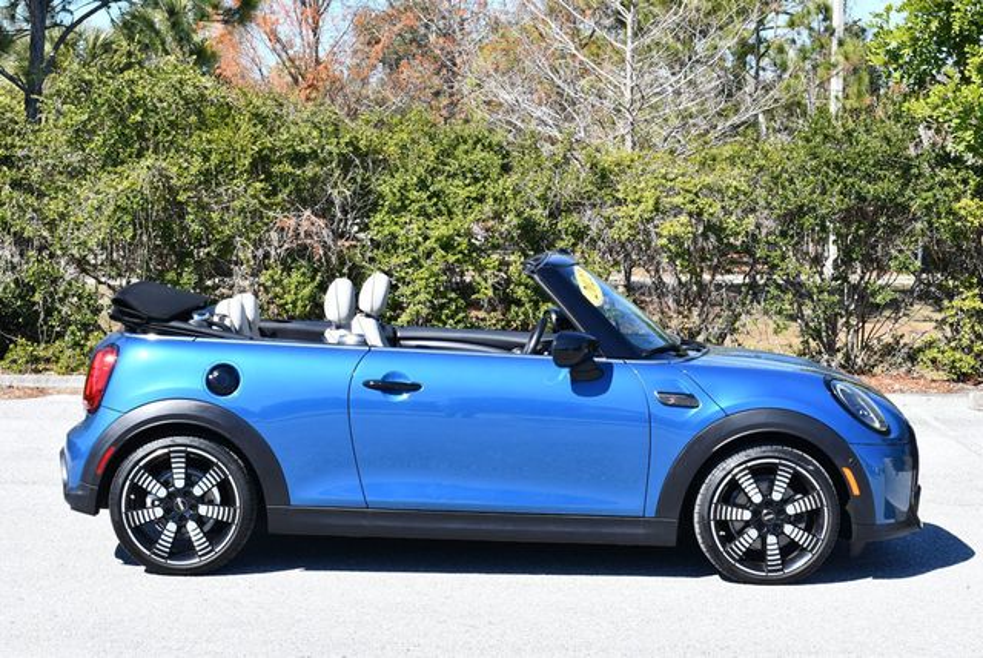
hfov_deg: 28.0
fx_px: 1968
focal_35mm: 72
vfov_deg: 19.0
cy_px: 329
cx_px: 492
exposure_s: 1/250
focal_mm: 36
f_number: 8
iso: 200
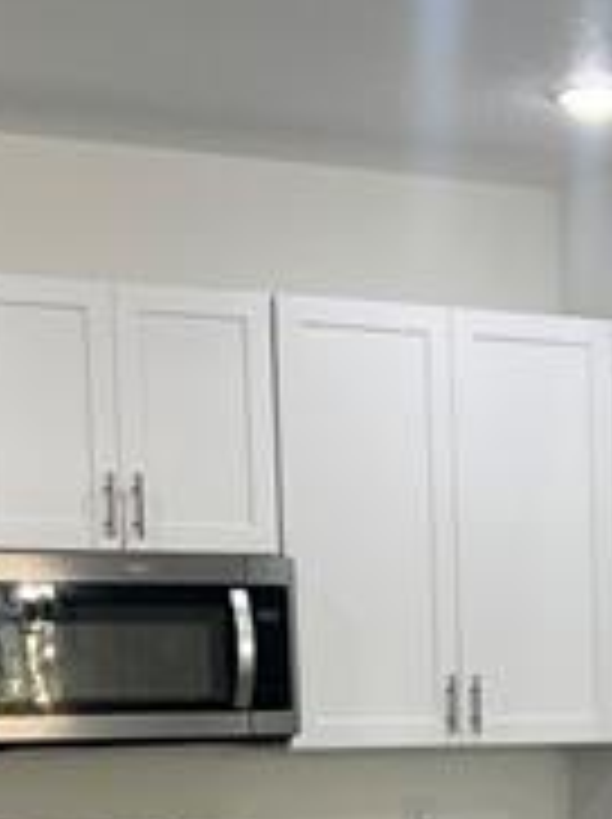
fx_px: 2599
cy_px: 918
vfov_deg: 17.3
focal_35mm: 110
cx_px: 760
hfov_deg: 13.0
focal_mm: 5.7
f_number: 1.5
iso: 80
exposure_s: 1/120
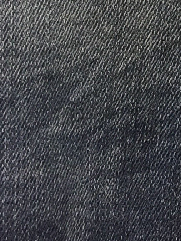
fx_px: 1206
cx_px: 321
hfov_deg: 8.3
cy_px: -194
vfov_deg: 10.7
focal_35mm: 173
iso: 80
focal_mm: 4.15
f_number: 2.2
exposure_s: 1/33
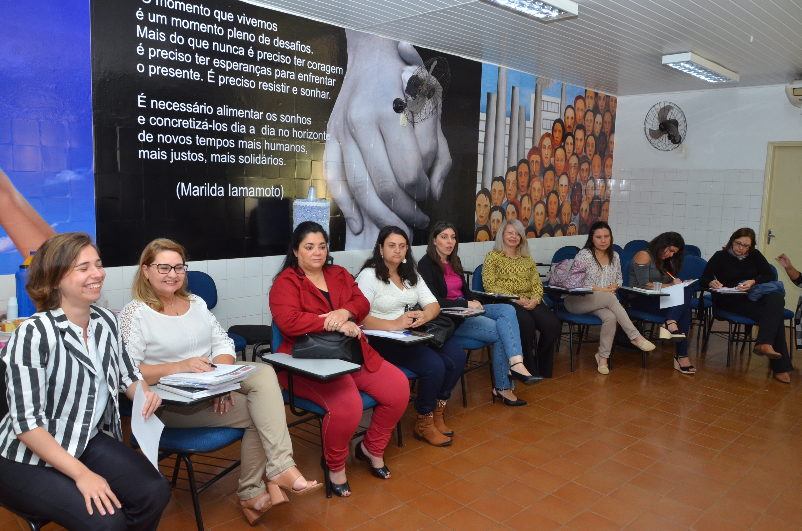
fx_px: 600
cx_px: 401
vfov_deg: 47.7
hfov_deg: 67.5
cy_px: 266
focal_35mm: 27
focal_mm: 18
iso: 800
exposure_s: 1/60
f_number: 7.1
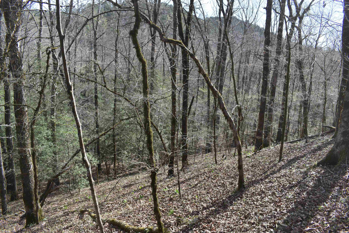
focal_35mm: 27
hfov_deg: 67.4
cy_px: 116
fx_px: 262
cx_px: 174
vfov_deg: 47.9
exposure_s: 1/250
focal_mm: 18
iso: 200
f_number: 7.1
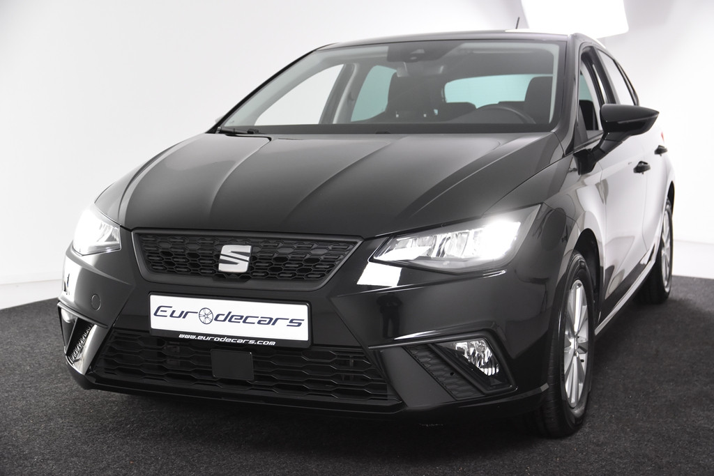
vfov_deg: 26.5
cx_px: 357
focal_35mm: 51
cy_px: 238
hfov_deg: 38.9
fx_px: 1012
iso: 1600
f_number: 4.5
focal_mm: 34
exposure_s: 1/80
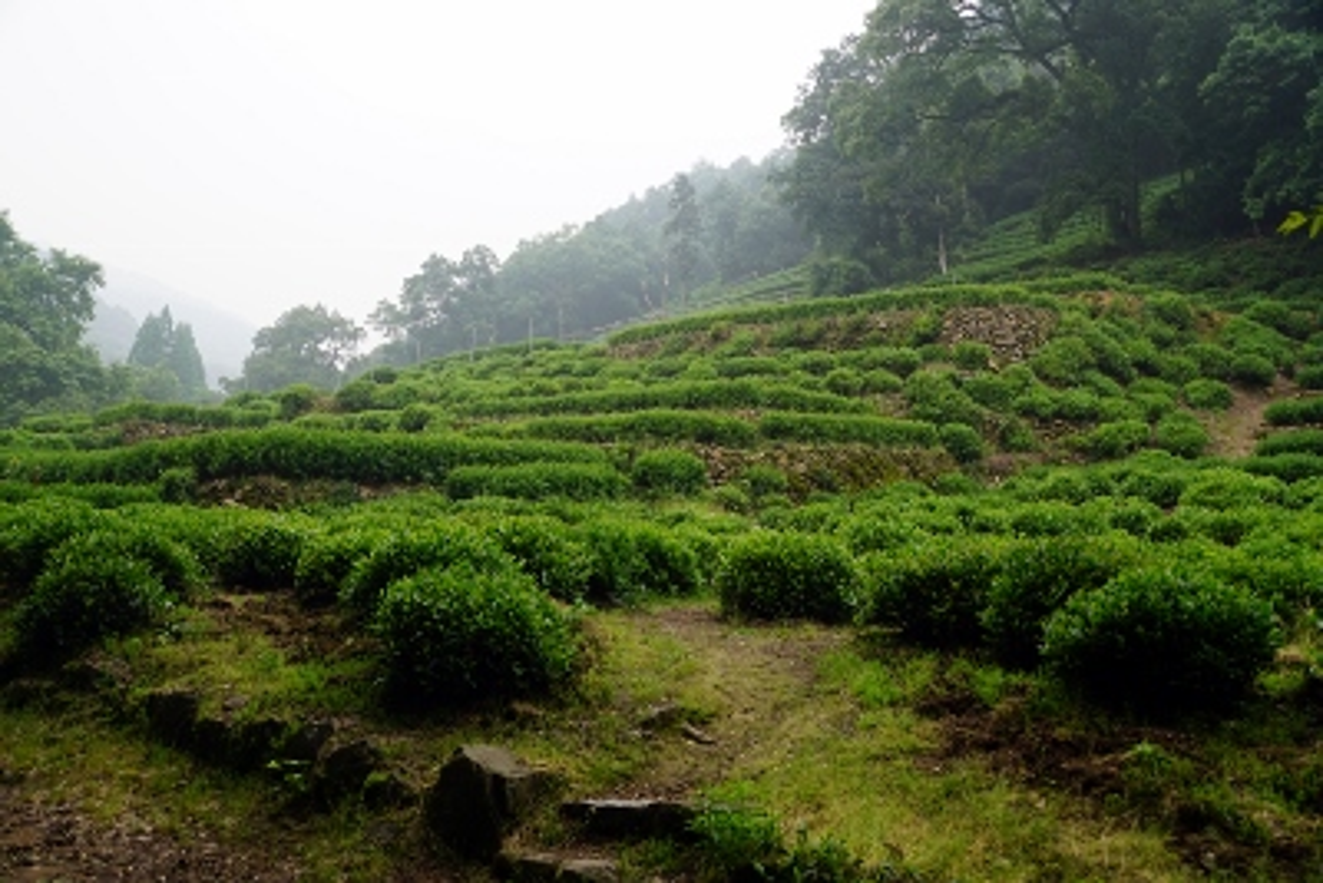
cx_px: 662
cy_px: 442
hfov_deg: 57.2
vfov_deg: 40.0
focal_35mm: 33
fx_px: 1213
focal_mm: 22
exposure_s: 1/100
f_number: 6.3
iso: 100
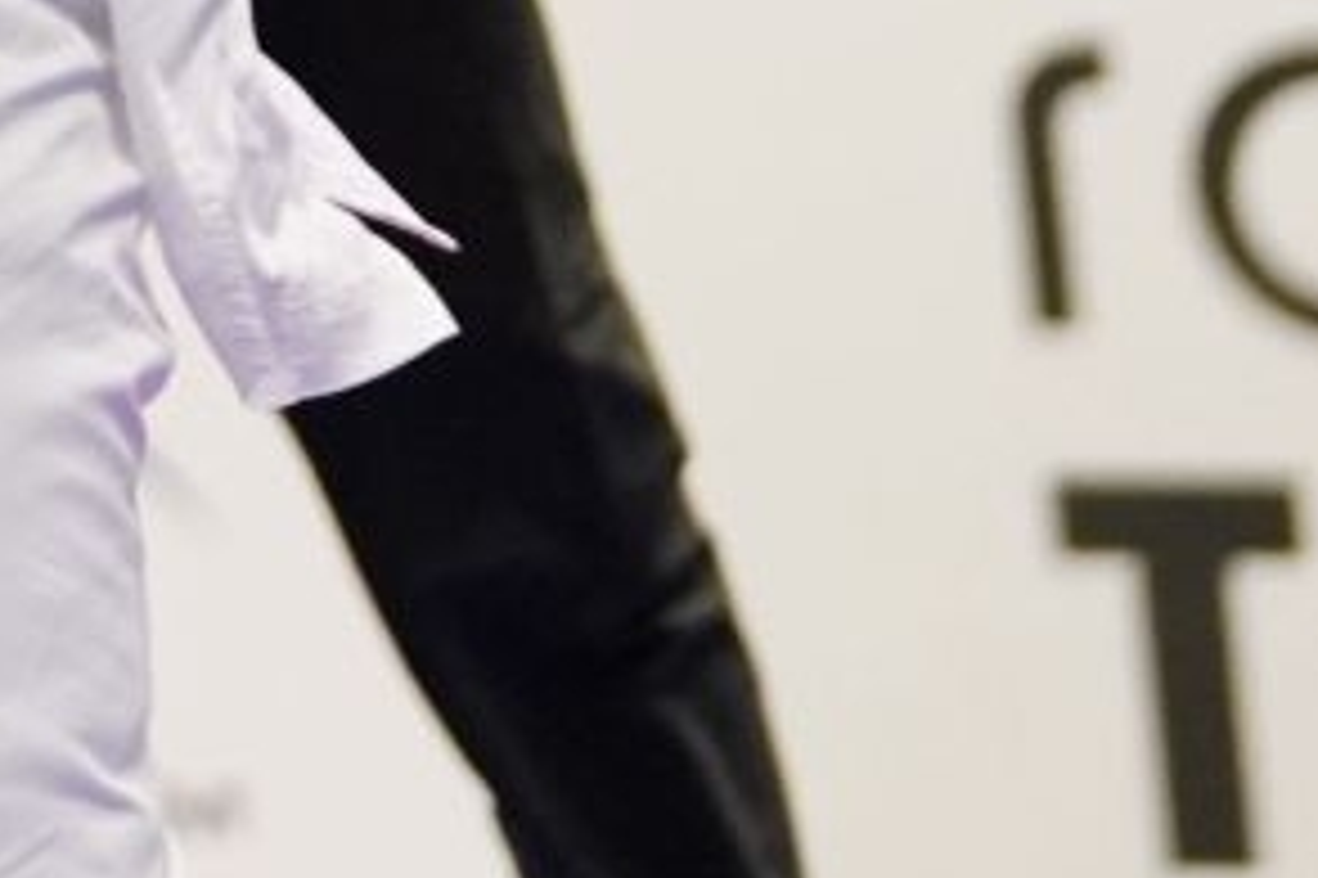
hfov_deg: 2.3
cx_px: -720
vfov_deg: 1.5
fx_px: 32381
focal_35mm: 885
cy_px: -1490
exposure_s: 1/1000
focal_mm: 144
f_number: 2.8
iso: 5000
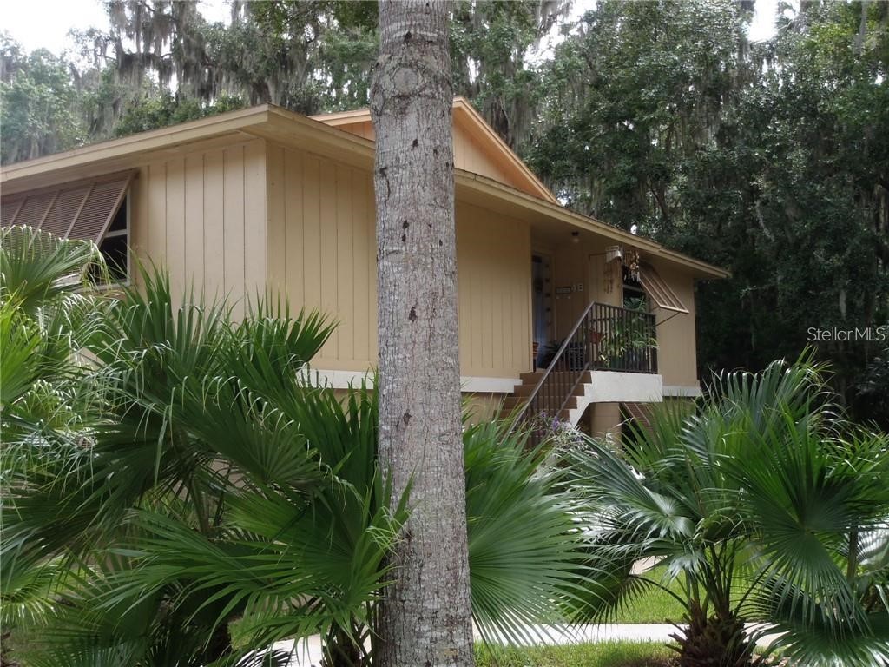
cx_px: 444
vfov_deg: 39.7
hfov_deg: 51.4
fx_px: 925
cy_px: 334
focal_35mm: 36
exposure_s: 1/125
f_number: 5
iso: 80
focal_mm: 6.53
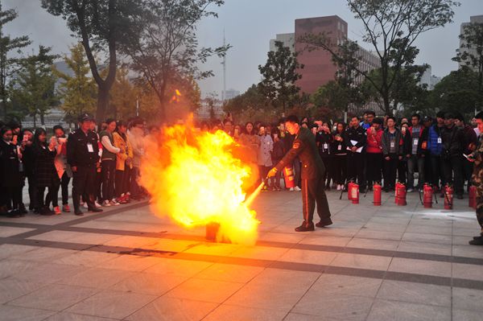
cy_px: 160
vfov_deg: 33.3
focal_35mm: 40
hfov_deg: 48.5
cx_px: 242
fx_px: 536
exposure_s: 1/125
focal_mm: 40
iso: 400
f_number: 5.6
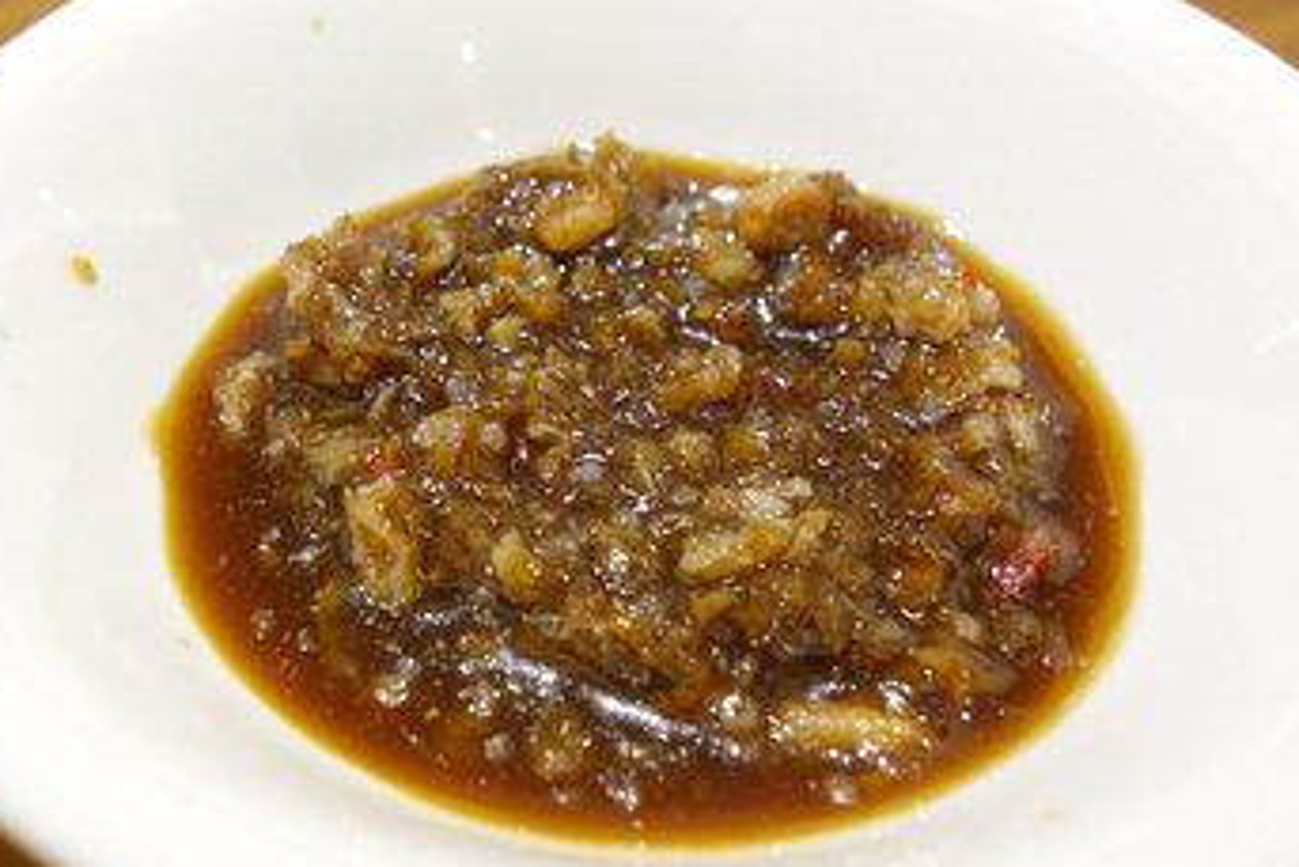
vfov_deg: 27.5
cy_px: 390
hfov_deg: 40.0
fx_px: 1769
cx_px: 473
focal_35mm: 49
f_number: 3.5
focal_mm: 10.4
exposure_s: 1/4
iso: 200
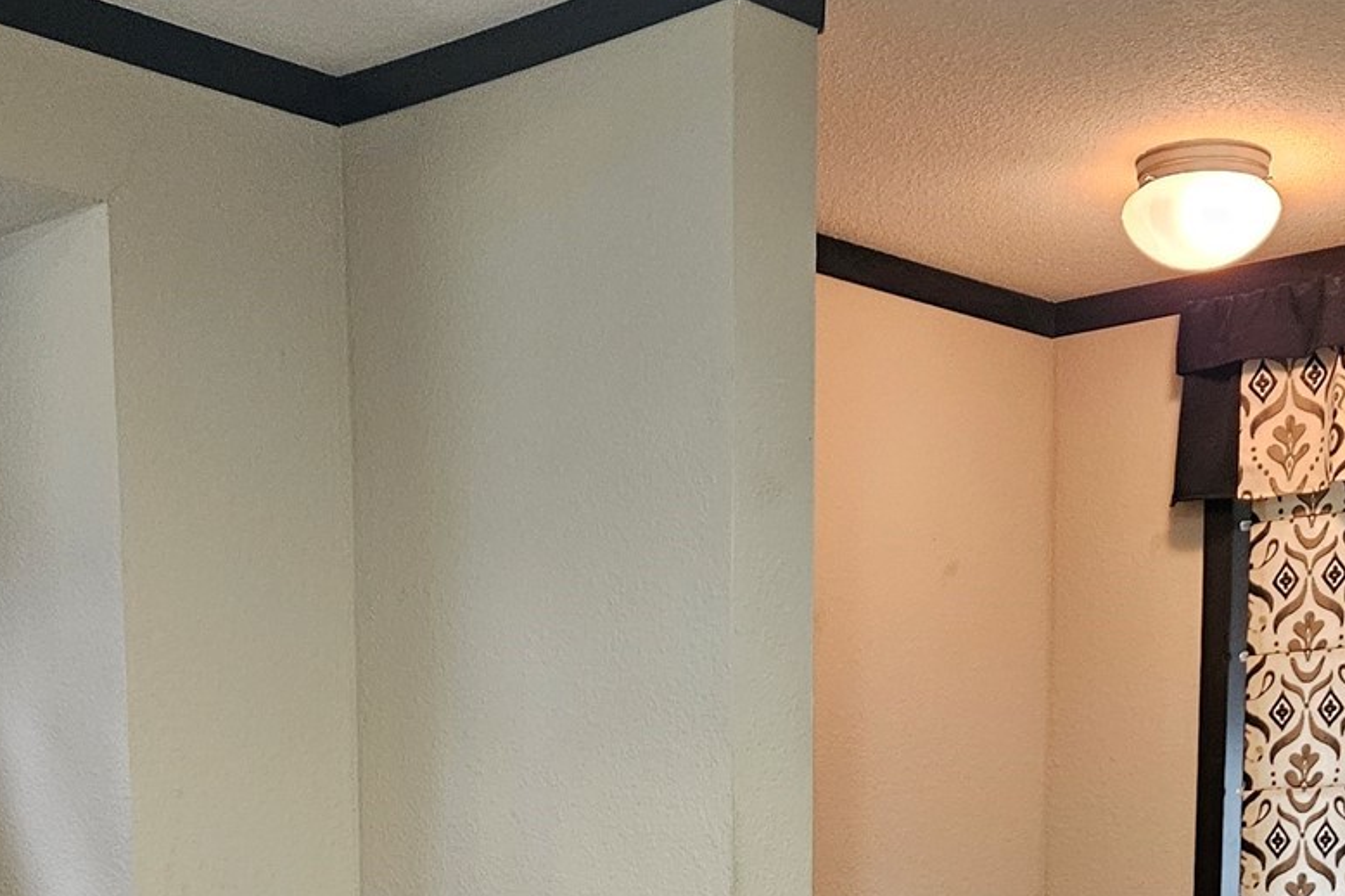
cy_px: 1188
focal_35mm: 63
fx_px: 2353
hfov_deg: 31.6
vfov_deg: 19.7
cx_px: 916
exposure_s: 1/120
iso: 400
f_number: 1.8
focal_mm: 5.4
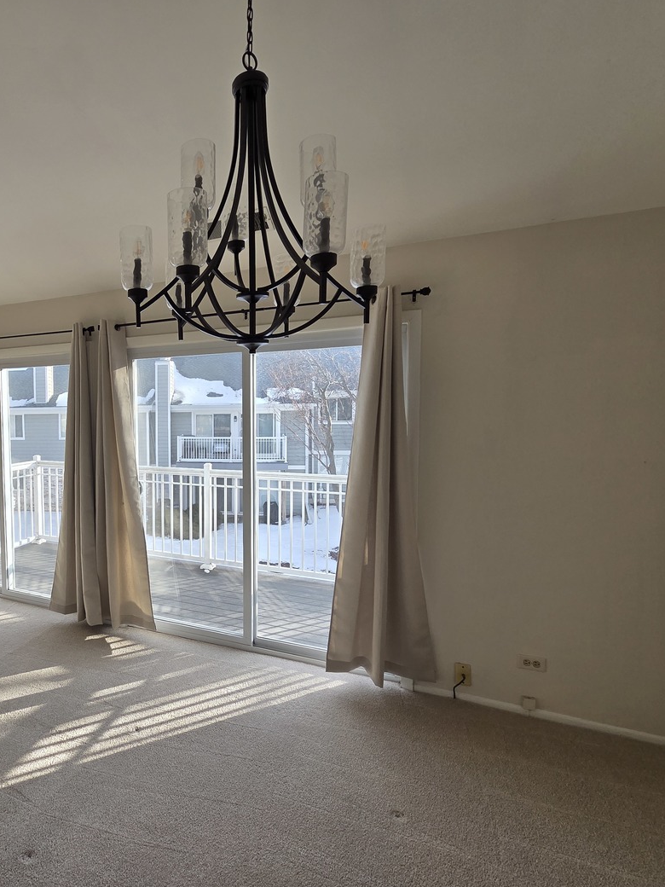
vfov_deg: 87.7
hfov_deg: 66.4
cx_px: 154
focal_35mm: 18
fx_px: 461
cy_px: 438
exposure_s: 1/242
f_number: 2.2
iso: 50
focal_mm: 2.2
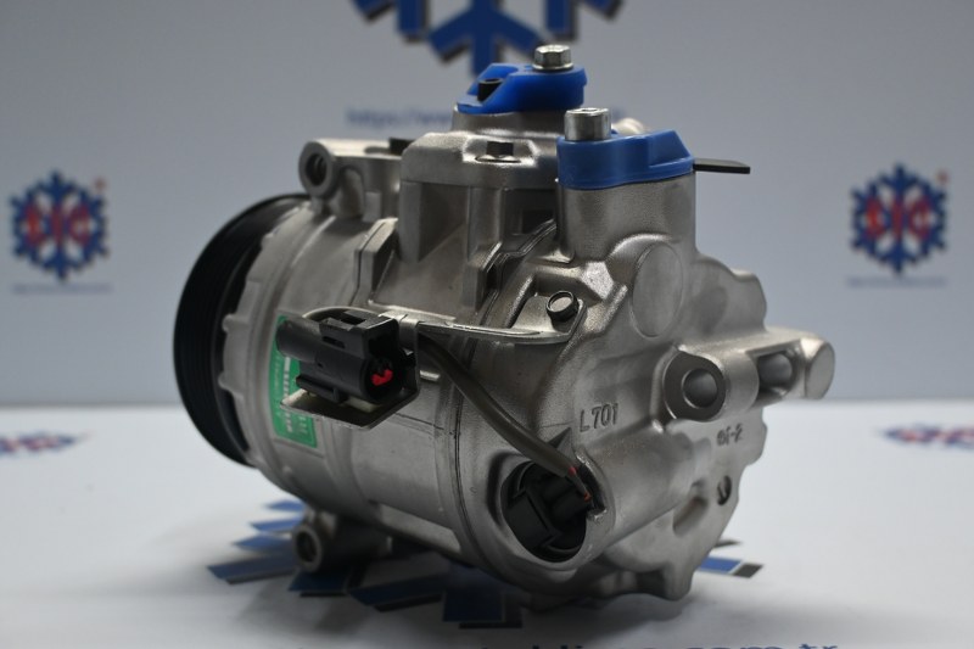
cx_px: 487
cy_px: 324
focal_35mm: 38
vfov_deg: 35.5
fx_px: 1014
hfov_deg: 51.3
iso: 1000
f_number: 4.2
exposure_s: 1/125
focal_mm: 25
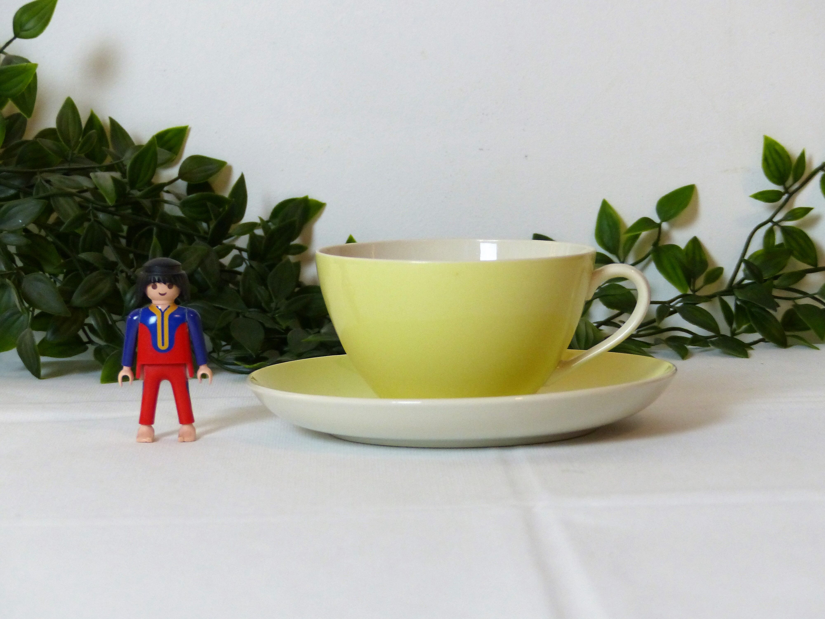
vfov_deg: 12.1
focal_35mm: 122
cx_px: 412
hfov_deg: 16.1
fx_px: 2908
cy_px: 310
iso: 320
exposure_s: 1/60
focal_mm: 20.1
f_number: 2.8
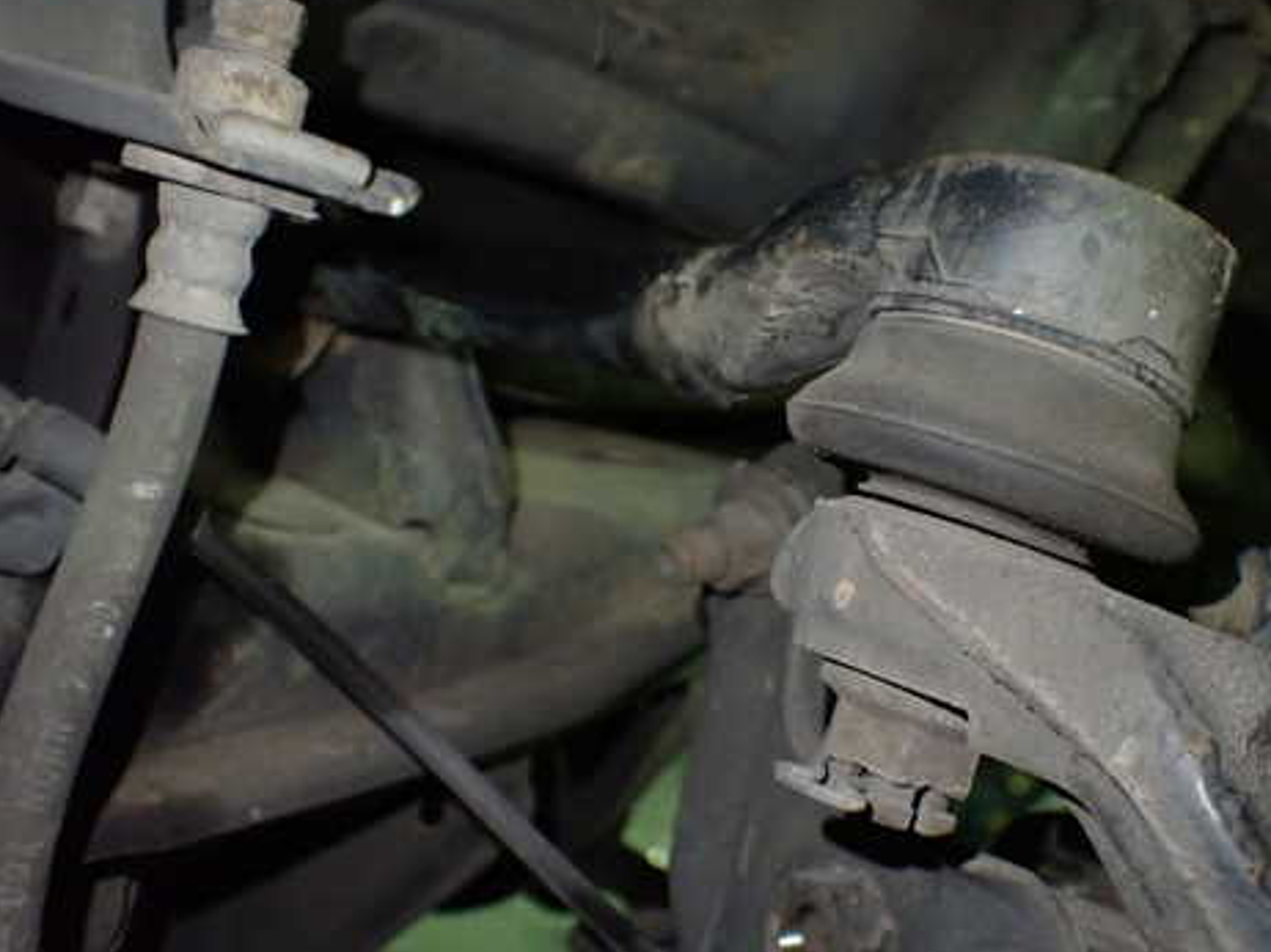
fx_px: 1431
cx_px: 781
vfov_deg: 36.7
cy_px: 537
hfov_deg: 47.5
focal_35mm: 39
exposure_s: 1/60
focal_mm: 5.4
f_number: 2.3
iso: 800
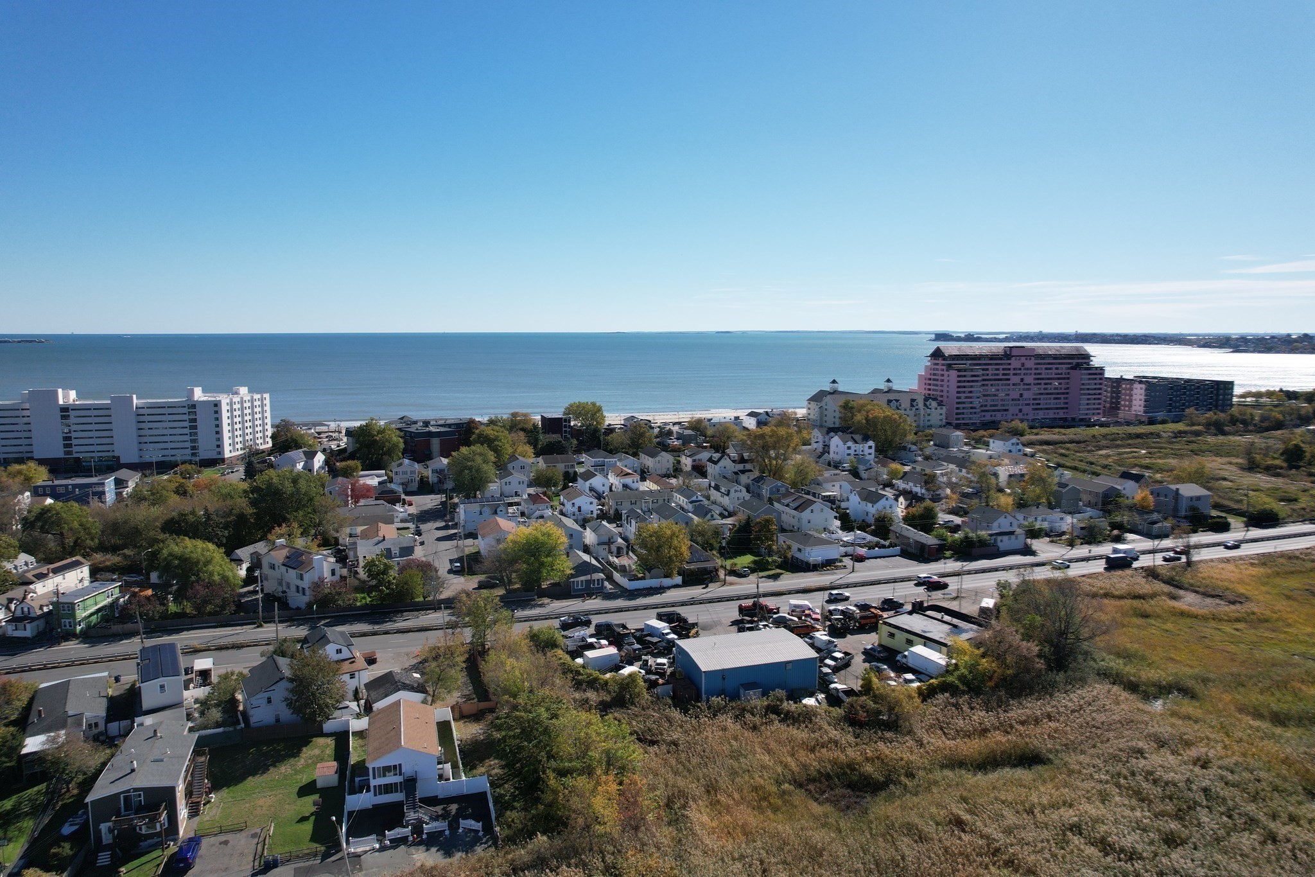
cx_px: 658
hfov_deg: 78.6
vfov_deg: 57.2
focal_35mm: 22
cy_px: 438
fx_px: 803
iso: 130
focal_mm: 8.38
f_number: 2.8
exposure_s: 1/725
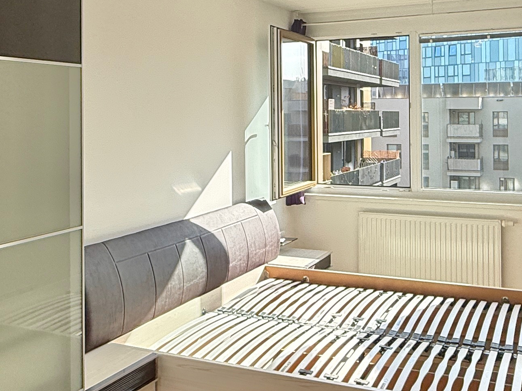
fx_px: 663
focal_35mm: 44
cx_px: 259
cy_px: 111
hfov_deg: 42.9
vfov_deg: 32.4
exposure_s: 1/770
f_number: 2.2
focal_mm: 2.22
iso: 64
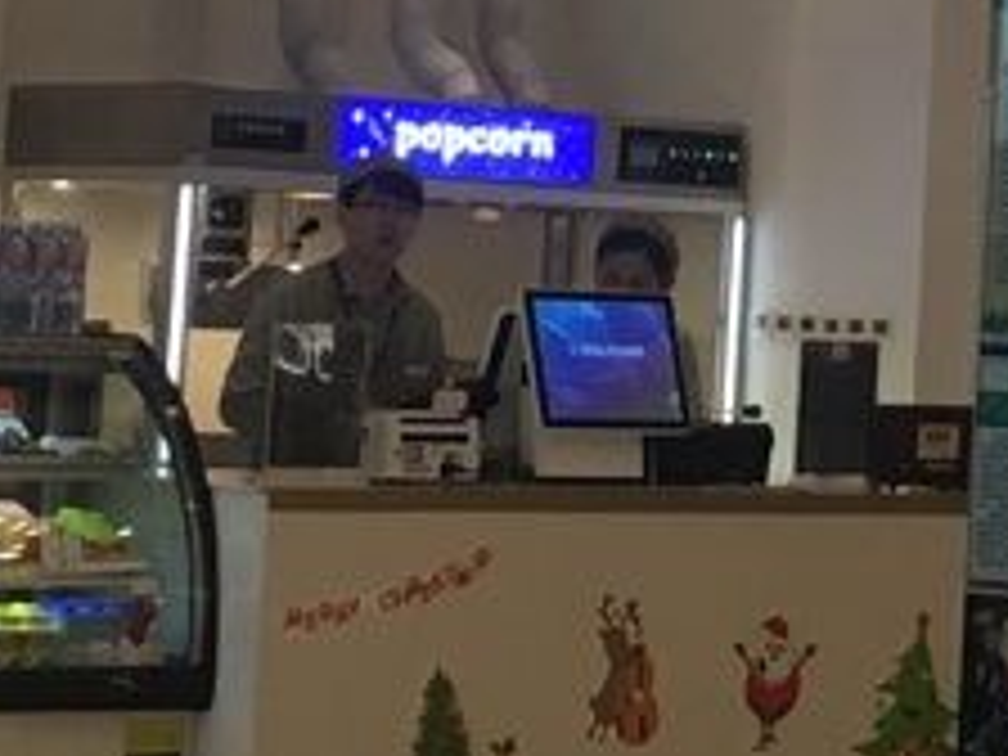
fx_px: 5271
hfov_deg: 10.6
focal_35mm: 181
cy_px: -450
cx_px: 1418
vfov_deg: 8.0
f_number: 2.2
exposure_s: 1/33
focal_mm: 4.15
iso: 40
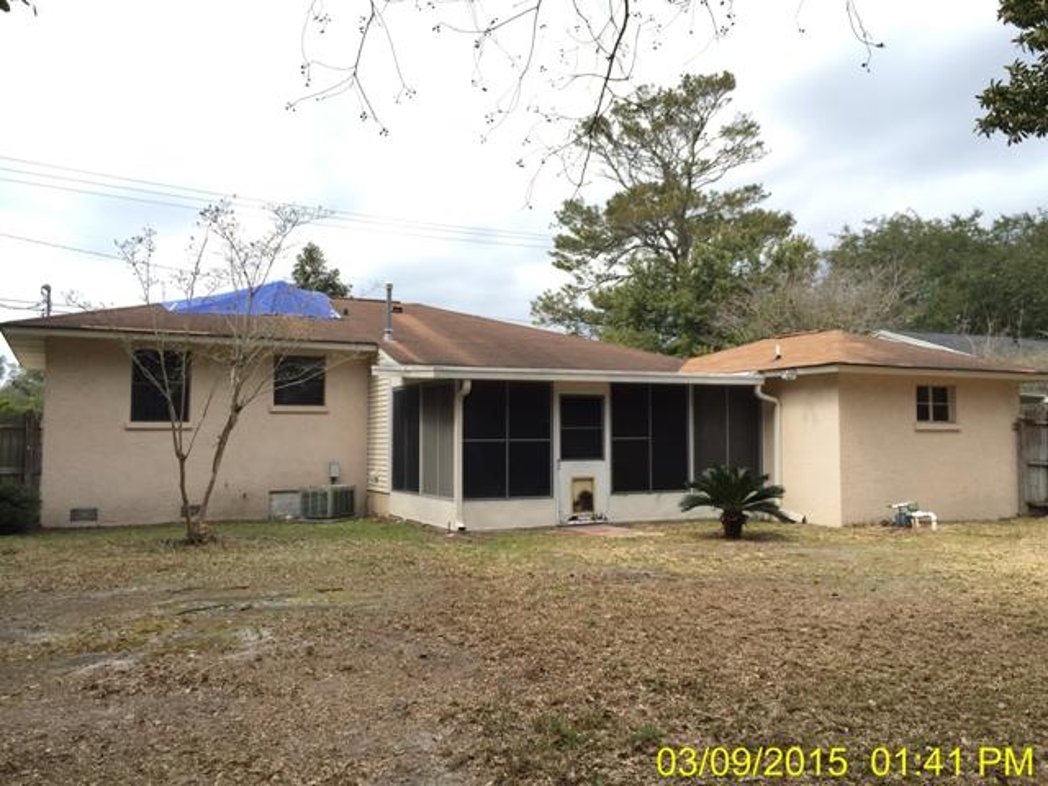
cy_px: 393
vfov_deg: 48.2
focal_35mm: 29
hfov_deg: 61.7
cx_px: 524
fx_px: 878
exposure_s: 1/807
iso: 32
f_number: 2.2
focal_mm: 4.15
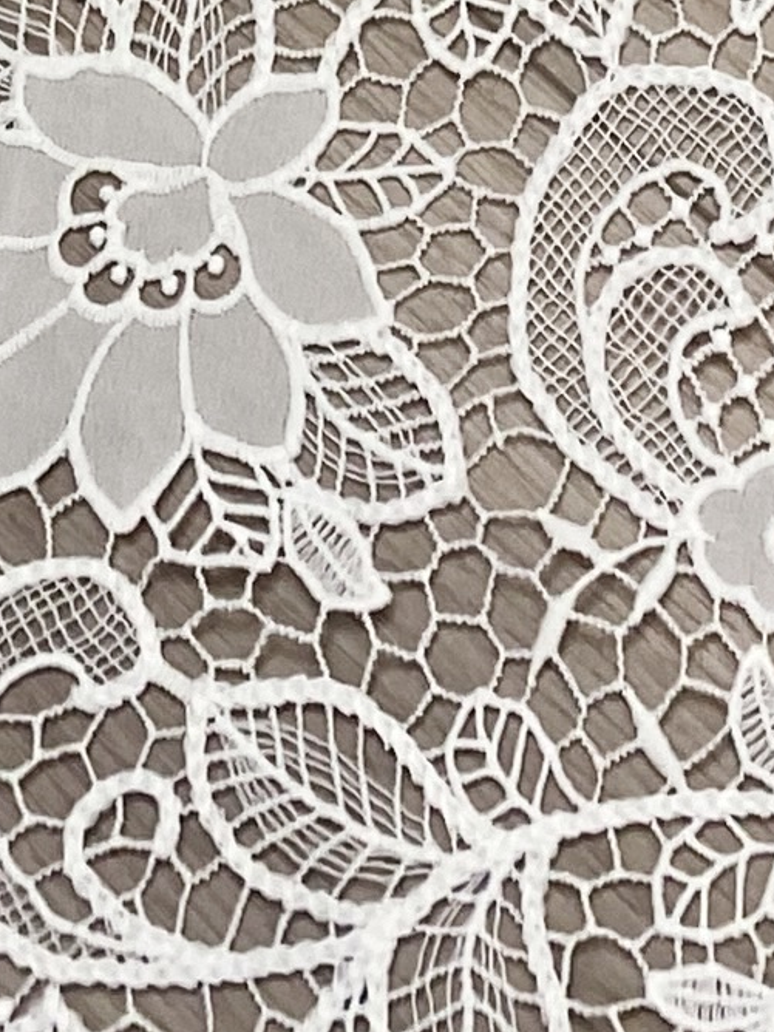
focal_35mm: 157
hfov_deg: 9.4
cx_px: 729
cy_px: -1831
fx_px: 4681
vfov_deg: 10.1
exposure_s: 1/100
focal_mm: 4.25
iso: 80
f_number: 1.8
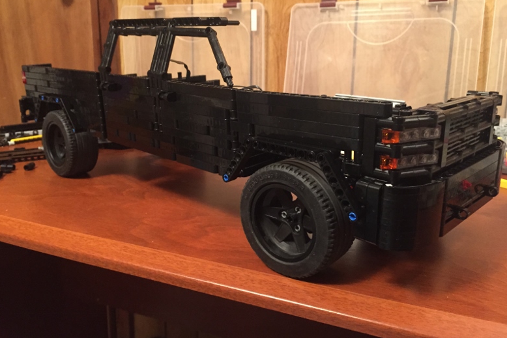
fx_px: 437
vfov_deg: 42.3
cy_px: 150
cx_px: 254
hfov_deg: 60.3
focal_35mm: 31
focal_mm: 4.15
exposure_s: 1/15
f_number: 2.2
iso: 320
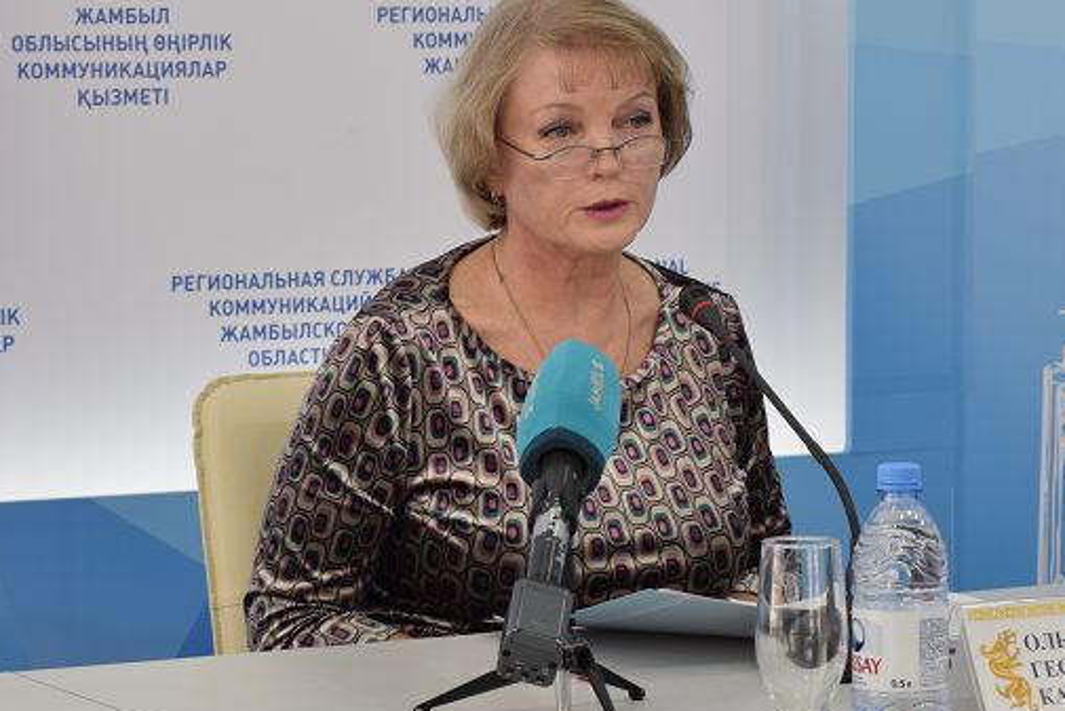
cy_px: 293
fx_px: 4346
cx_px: 626
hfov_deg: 14.0
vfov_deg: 9.3
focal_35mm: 147
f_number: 5.6
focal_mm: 55
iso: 200
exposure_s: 1/50
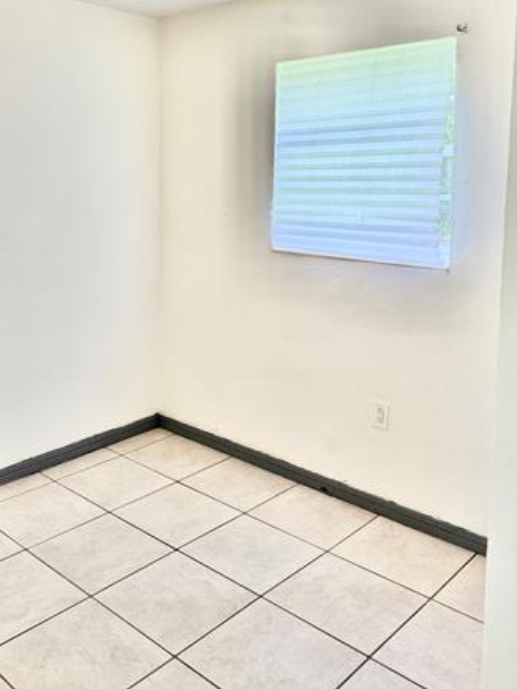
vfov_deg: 54.3
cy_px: 235
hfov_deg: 42.5
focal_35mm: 33
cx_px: 180
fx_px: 657
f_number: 1.78
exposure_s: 1/216
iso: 160
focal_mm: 6.76
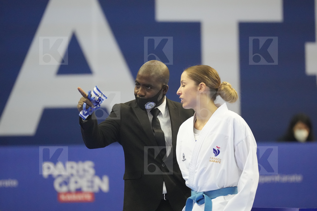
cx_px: 158
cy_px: 106
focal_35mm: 300
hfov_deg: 6.9
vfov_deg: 4.6
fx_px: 2641
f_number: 2.8
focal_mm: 200
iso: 6400
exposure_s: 1/1000
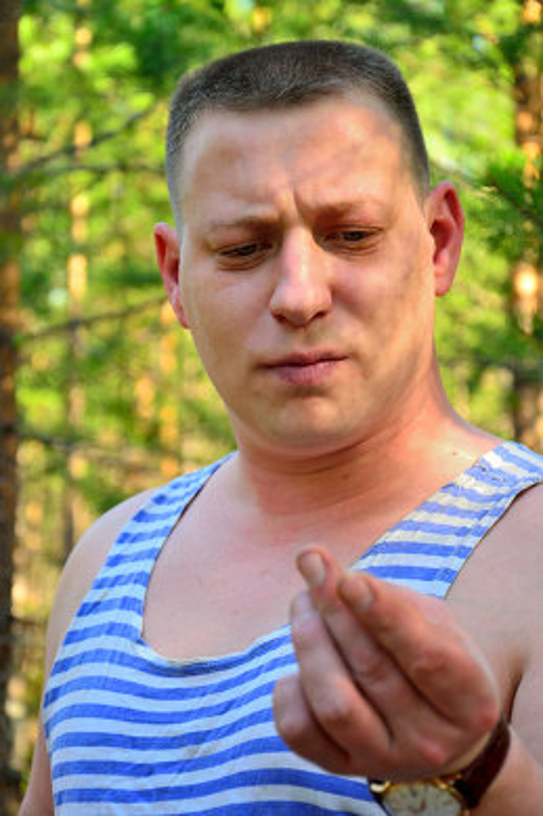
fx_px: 2106
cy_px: 408
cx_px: 272
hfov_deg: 14.7
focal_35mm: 93
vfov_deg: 21.9
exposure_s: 1/60
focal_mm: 62
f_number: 5.3
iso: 200
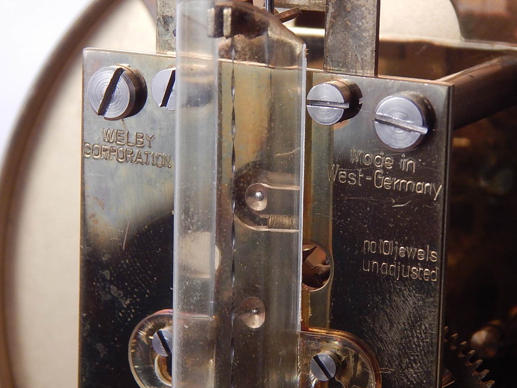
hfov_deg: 14.2
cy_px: 195
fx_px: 2076
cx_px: 262
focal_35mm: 139
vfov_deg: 10.7
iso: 250
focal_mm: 23.4
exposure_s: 1/30
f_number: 4.8
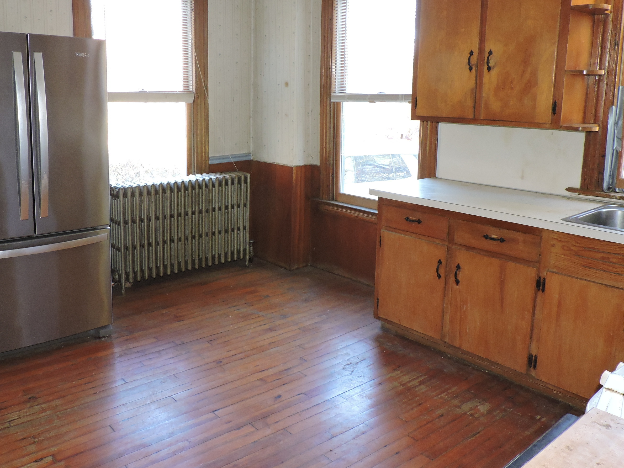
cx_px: 249
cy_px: 188
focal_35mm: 31
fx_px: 559
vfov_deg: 45.2
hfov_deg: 57.9
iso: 360
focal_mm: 4.3
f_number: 3
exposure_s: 1/40
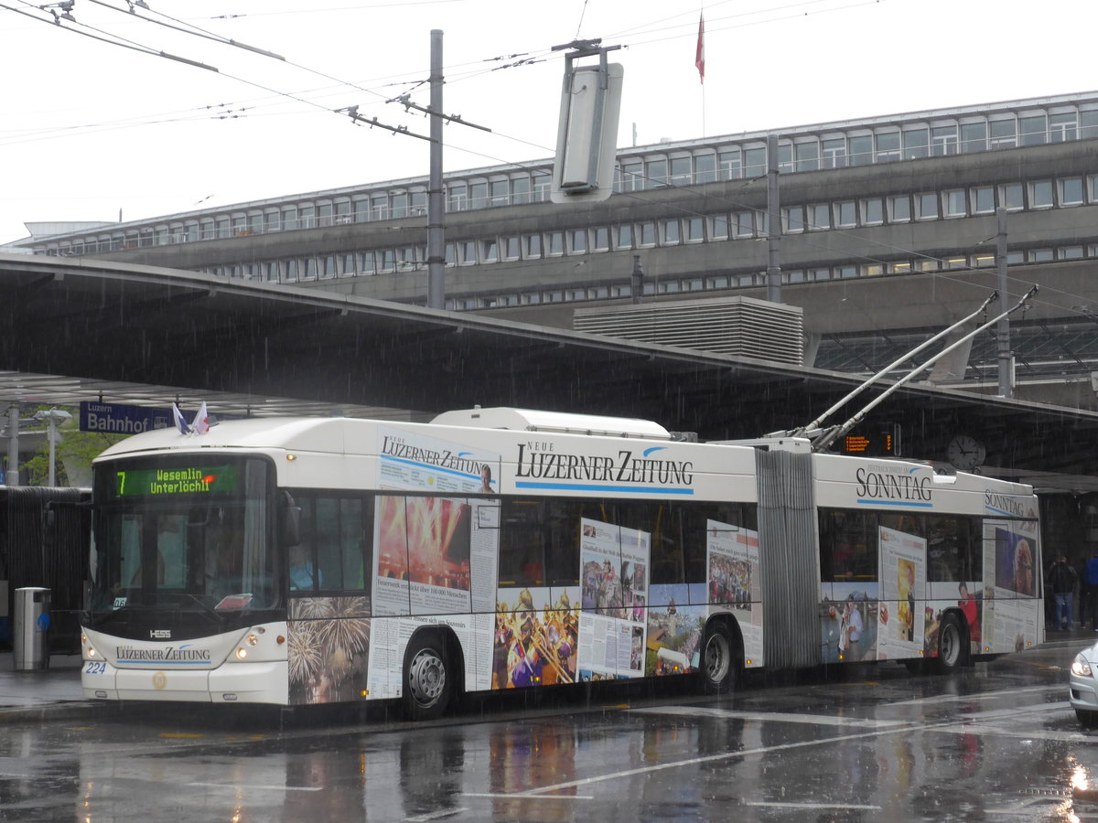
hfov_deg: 26.3
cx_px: 549
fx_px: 2347
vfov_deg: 19.9
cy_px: 412
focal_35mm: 74
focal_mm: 15
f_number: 4.2
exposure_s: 1/160
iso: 320
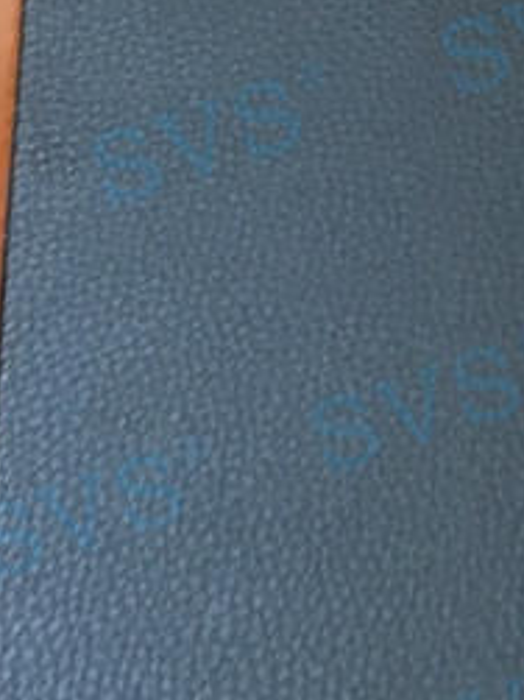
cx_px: 468
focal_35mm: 154
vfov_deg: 11.9
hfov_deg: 9.6
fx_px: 3111
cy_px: -517
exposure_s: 1/33
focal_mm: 4.15
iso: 100
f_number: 2.2
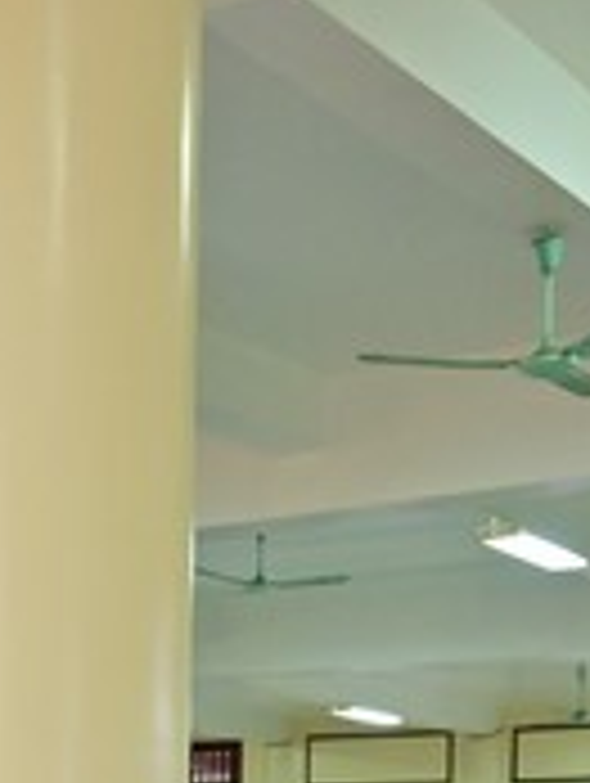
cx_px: -203
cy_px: 945
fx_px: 1950
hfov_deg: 16.2
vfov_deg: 21.1
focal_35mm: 86
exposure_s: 1/100
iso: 3200
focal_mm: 24
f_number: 5.6
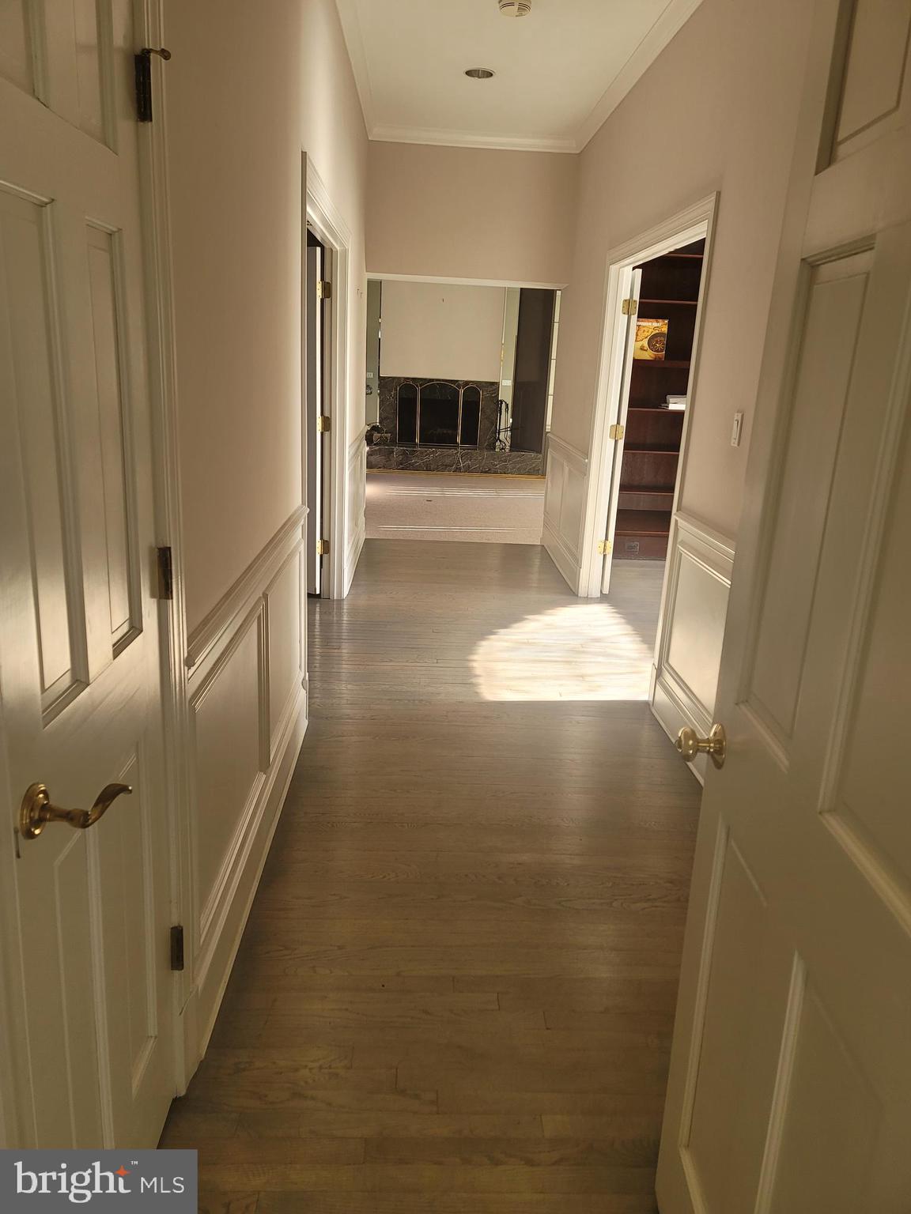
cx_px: 456
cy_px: 607
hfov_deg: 54.9
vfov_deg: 69.4
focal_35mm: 25
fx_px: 877
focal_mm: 7
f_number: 1.8
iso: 125
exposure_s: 1/120
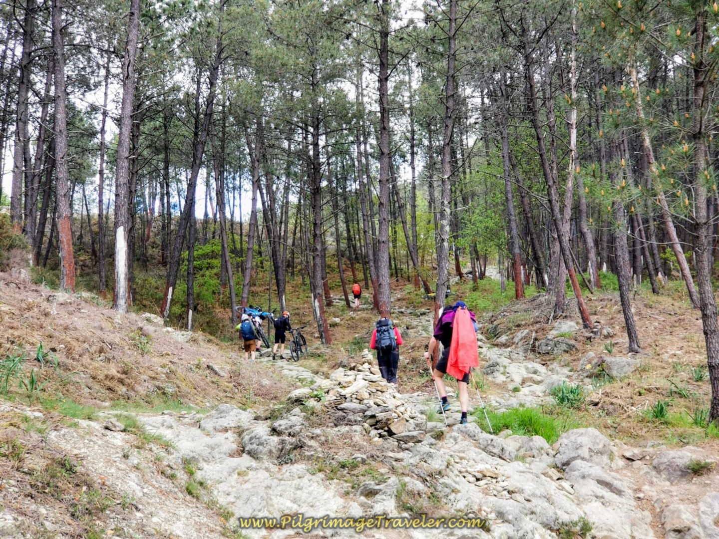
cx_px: 360
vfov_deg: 28.0
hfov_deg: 36.8
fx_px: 1080
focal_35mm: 52
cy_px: 270
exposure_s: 1/72
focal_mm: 6
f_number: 2.4
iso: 25
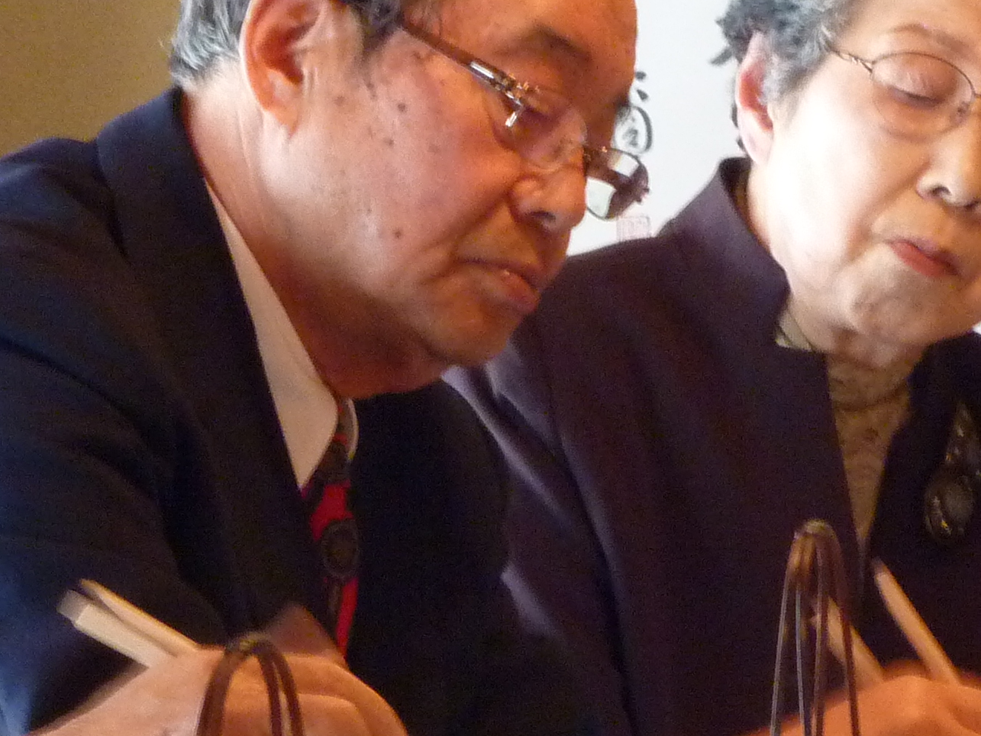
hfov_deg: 5.8
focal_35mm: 341
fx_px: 9665
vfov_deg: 4.4
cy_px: 279
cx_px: 655
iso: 400
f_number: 4.4
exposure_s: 1/8
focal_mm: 19.5
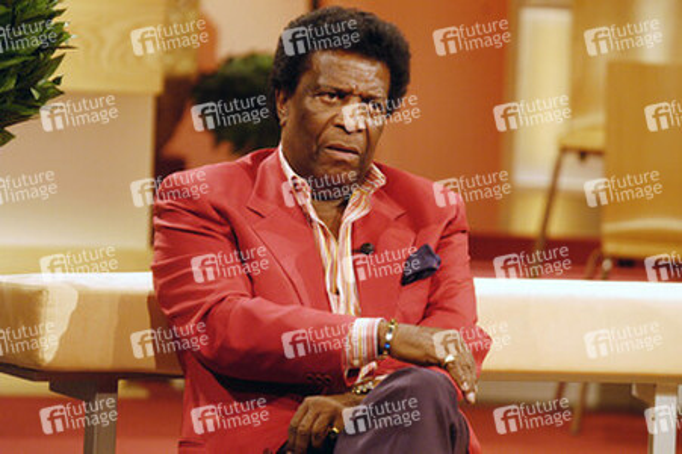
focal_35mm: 218
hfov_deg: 9.5
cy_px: 227
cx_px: 341
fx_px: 4117
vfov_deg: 6.3
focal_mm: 145
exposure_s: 1/125
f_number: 3.3
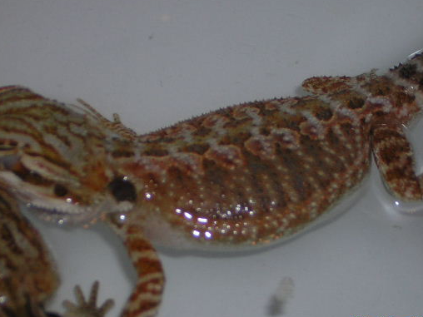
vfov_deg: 10.9
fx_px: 1662
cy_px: 167
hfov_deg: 14.5
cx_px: 216
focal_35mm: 136
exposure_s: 1/60.1
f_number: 4.7
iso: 50
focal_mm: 14.1
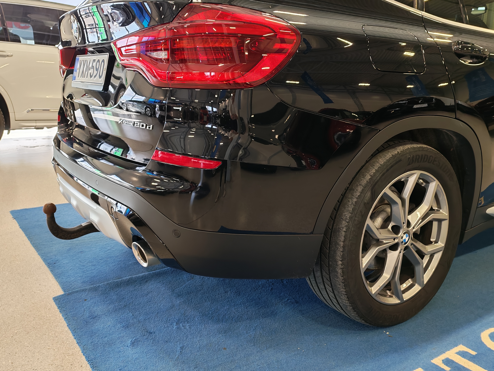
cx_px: 247
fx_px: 457
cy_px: 186
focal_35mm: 32
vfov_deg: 44.2
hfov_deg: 56.8
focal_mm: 6.12
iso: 160
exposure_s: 1/100
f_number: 1.9
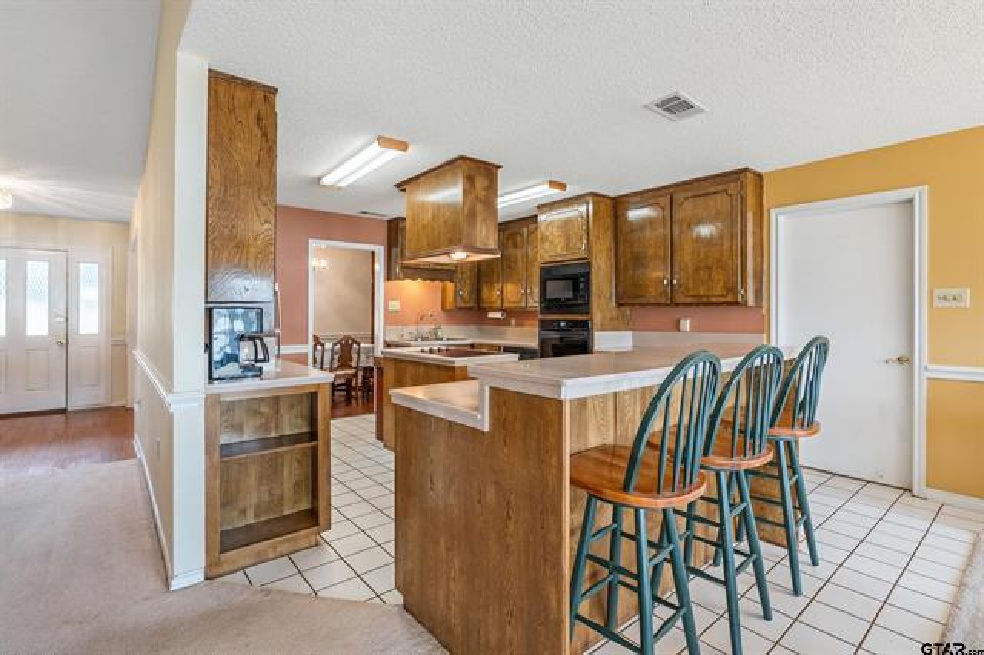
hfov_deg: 93.3
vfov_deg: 70.4
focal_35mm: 17
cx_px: 492
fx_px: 464
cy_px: 328
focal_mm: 17
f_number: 8
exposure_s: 1/8
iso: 800
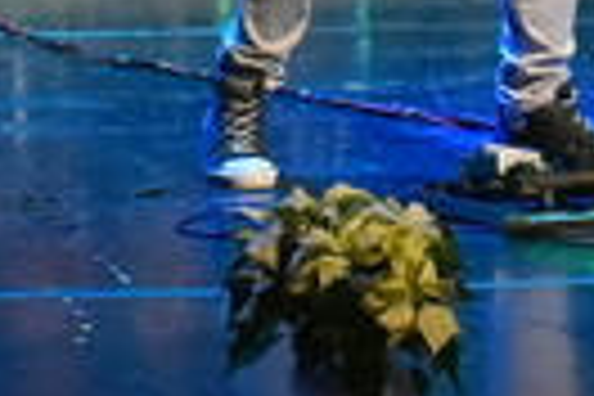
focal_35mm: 404
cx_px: 783
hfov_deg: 5.1
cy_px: -900
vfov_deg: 3.3
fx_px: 6665
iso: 3200
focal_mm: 52
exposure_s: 1/200
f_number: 5.6
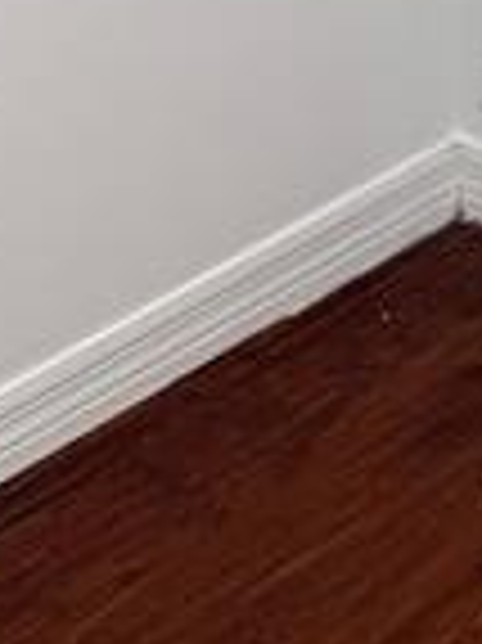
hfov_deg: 9.8
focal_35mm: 129
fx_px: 2399
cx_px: 1230
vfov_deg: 12.4
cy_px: -860
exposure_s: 1/120
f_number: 1.78
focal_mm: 6.76
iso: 80
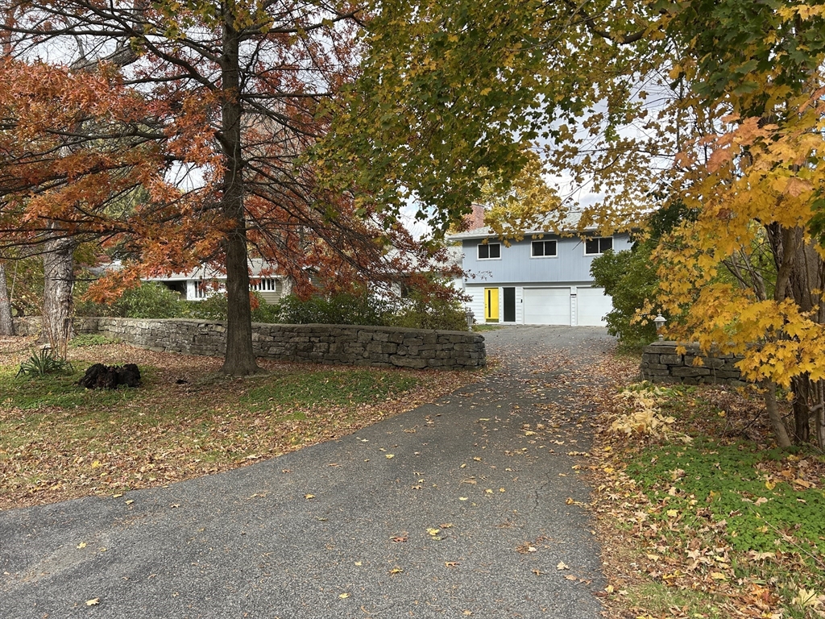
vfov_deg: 53.1
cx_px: 412
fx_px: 620
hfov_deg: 67.3
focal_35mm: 26
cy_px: 310
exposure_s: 1/654
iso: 50
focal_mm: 5.7
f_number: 1.5
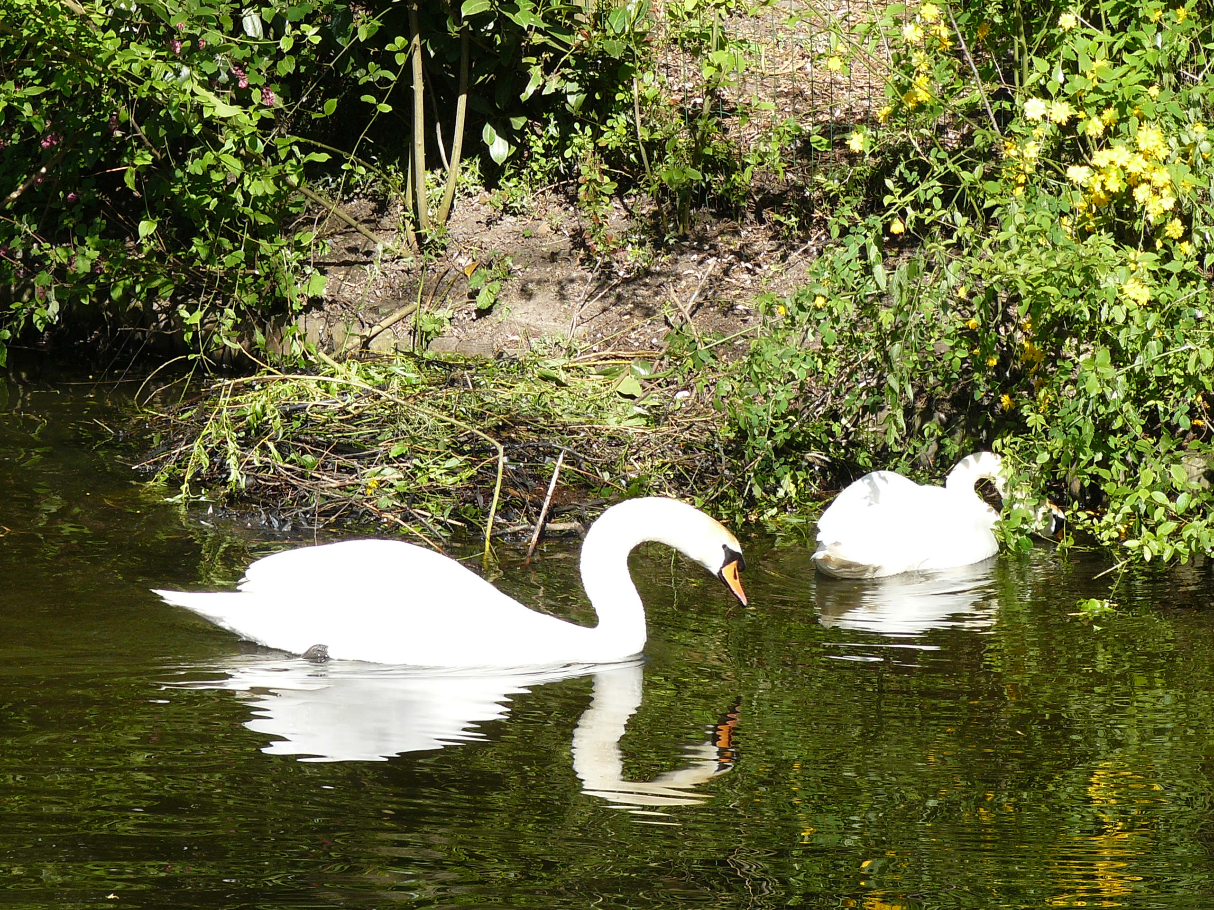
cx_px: 607
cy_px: 455
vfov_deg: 8.0
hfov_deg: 10.7
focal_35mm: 185
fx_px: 6488
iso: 100
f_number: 4
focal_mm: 25.7
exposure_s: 1/200
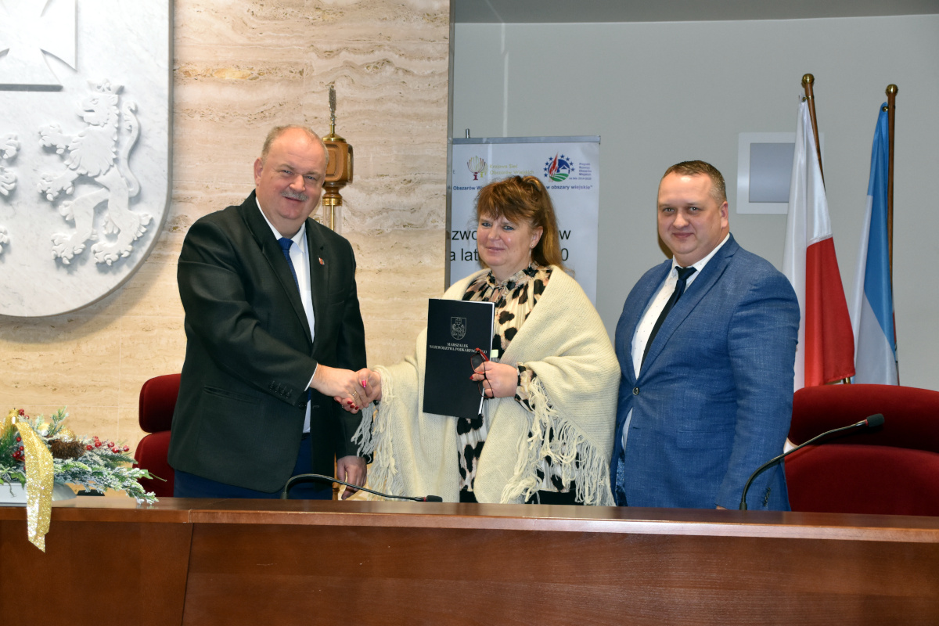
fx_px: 1956
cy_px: 313
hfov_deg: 27.0
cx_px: 470
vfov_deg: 18.2
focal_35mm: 75
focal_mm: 50
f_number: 5
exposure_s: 1/60
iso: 1400
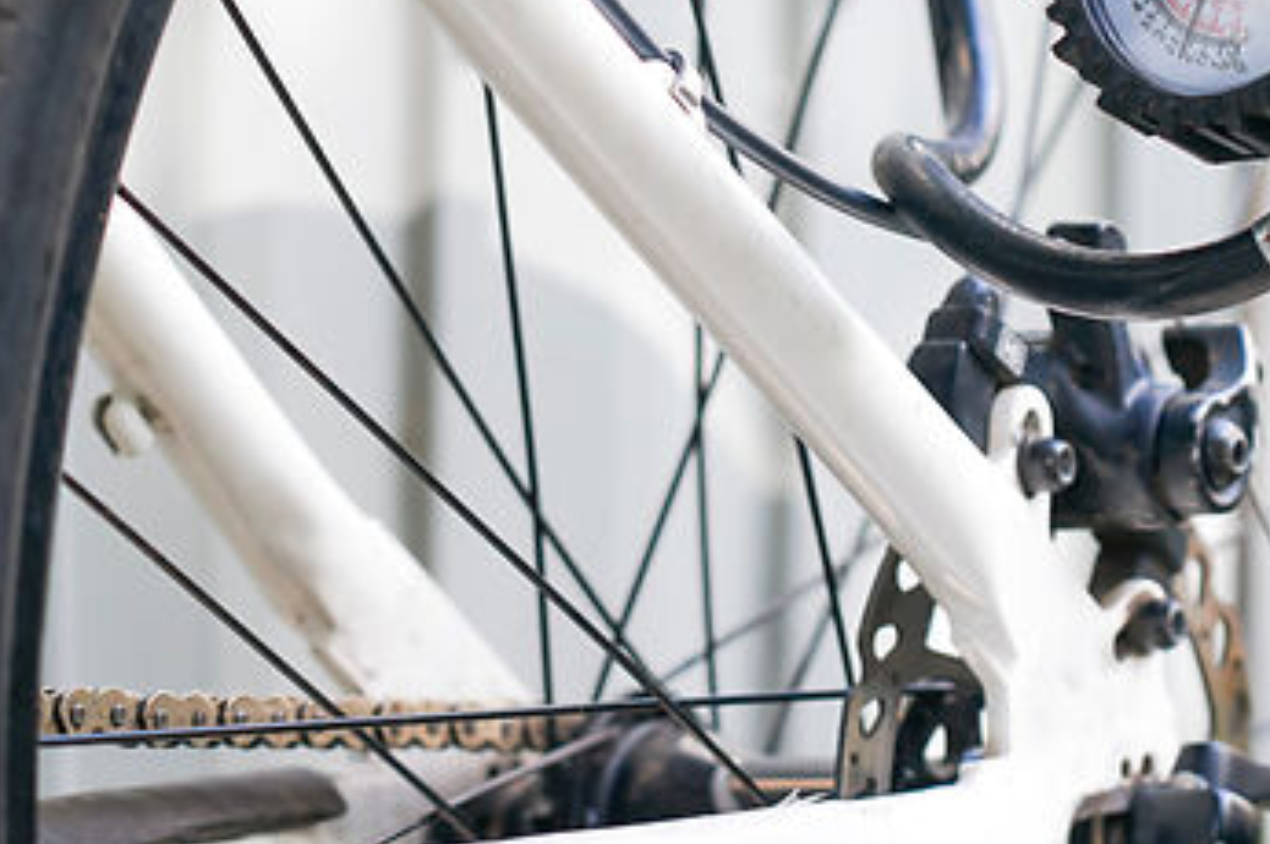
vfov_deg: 5.6
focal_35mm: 243
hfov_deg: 8.5
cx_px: 631
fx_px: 8564
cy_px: 163
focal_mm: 105
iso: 200
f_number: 4
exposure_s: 1/125
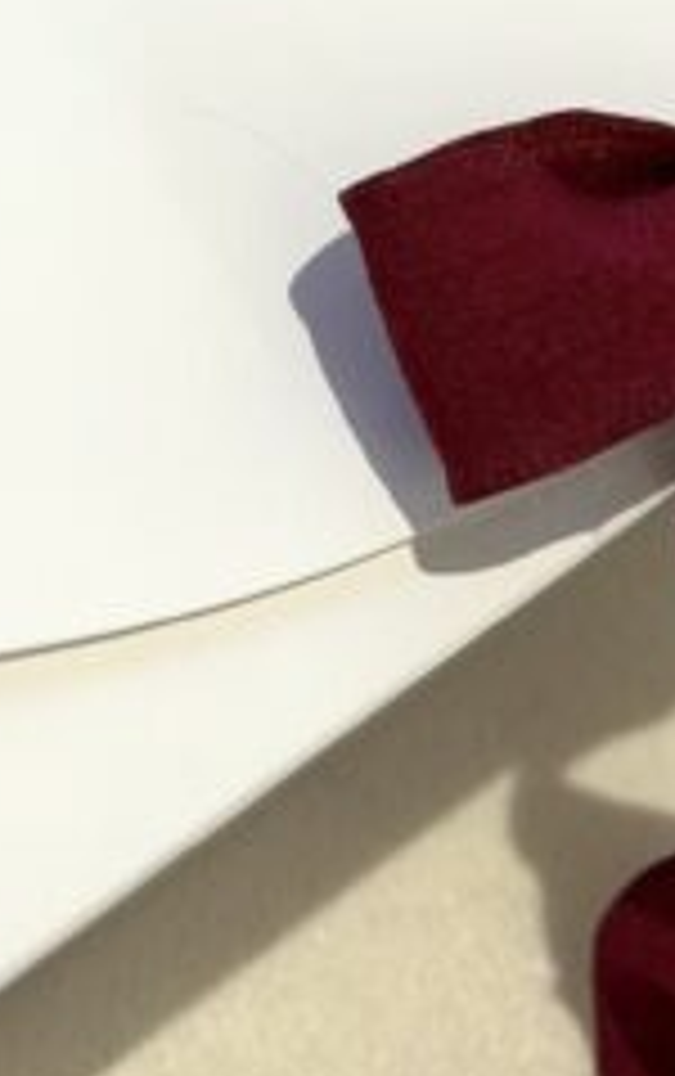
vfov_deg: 11.9
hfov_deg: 7.7
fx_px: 4989
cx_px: 198
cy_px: -338
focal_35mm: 170
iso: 80
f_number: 1.78
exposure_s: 1/100
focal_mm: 6.76
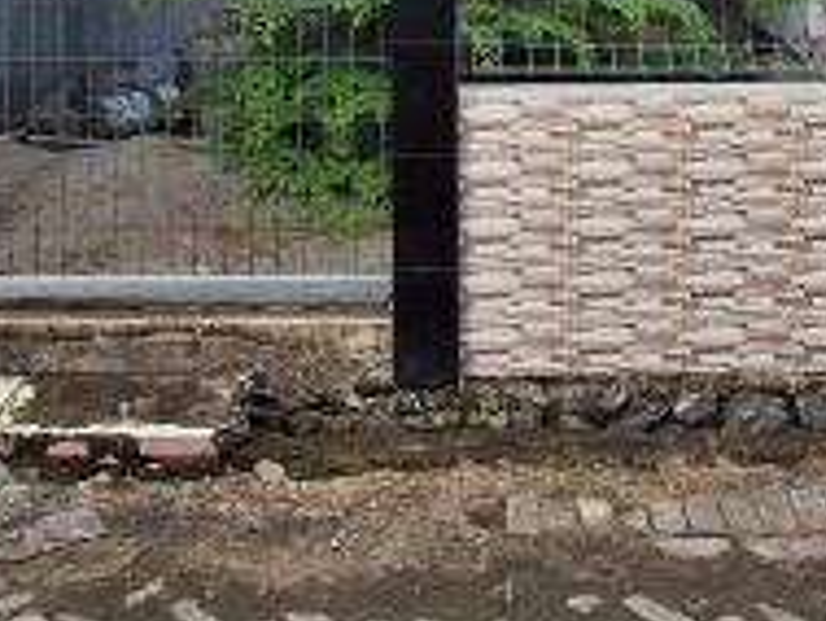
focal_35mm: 52
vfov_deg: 25.4
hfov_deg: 36.6
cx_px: 514
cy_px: -114
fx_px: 1242
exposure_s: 1/1010
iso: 40
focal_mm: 1.64
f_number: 2.2
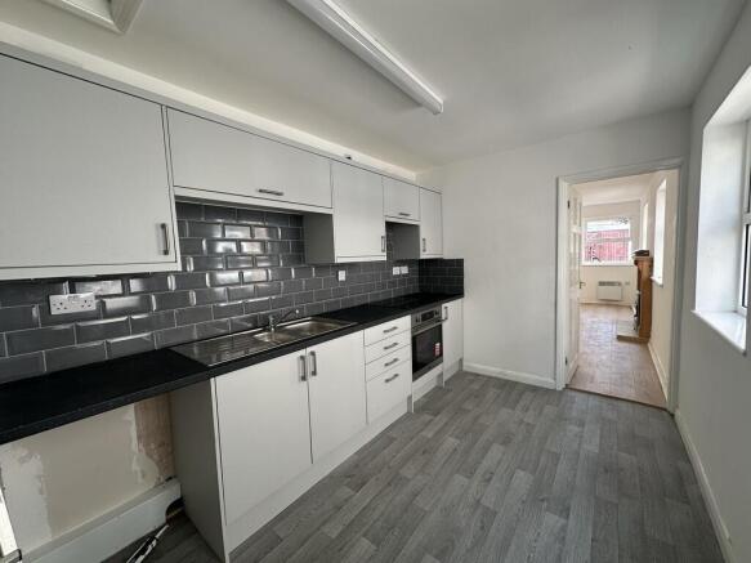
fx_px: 304
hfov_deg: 102.1
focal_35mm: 14
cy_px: 282
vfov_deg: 85.7
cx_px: 376
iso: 64
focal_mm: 2.22
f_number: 2.2
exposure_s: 1/99
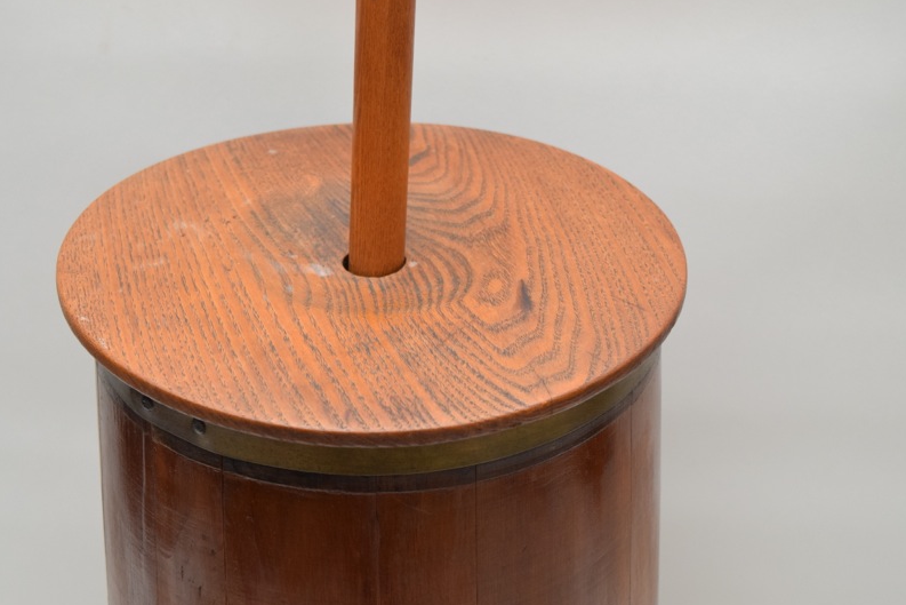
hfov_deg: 34.0
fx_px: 1476
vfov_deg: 23.1
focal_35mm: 59
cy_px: 298
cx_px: 366
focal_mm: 31
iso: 800
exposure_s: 1/100
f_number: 5.6
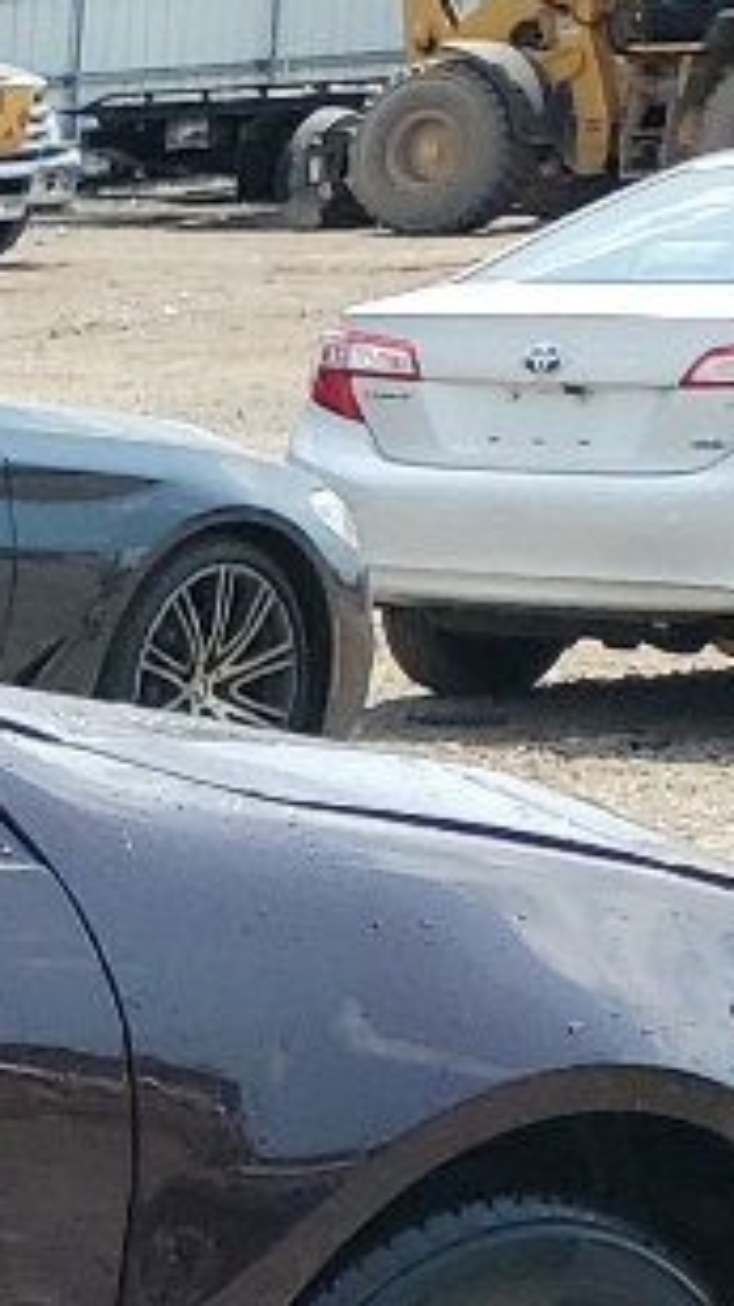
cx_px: -2291
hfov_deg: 6.5
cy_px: 1624
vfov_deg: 14.1
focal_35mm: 147
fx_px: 5092
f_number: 1.5
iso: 50
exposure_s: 1/1667
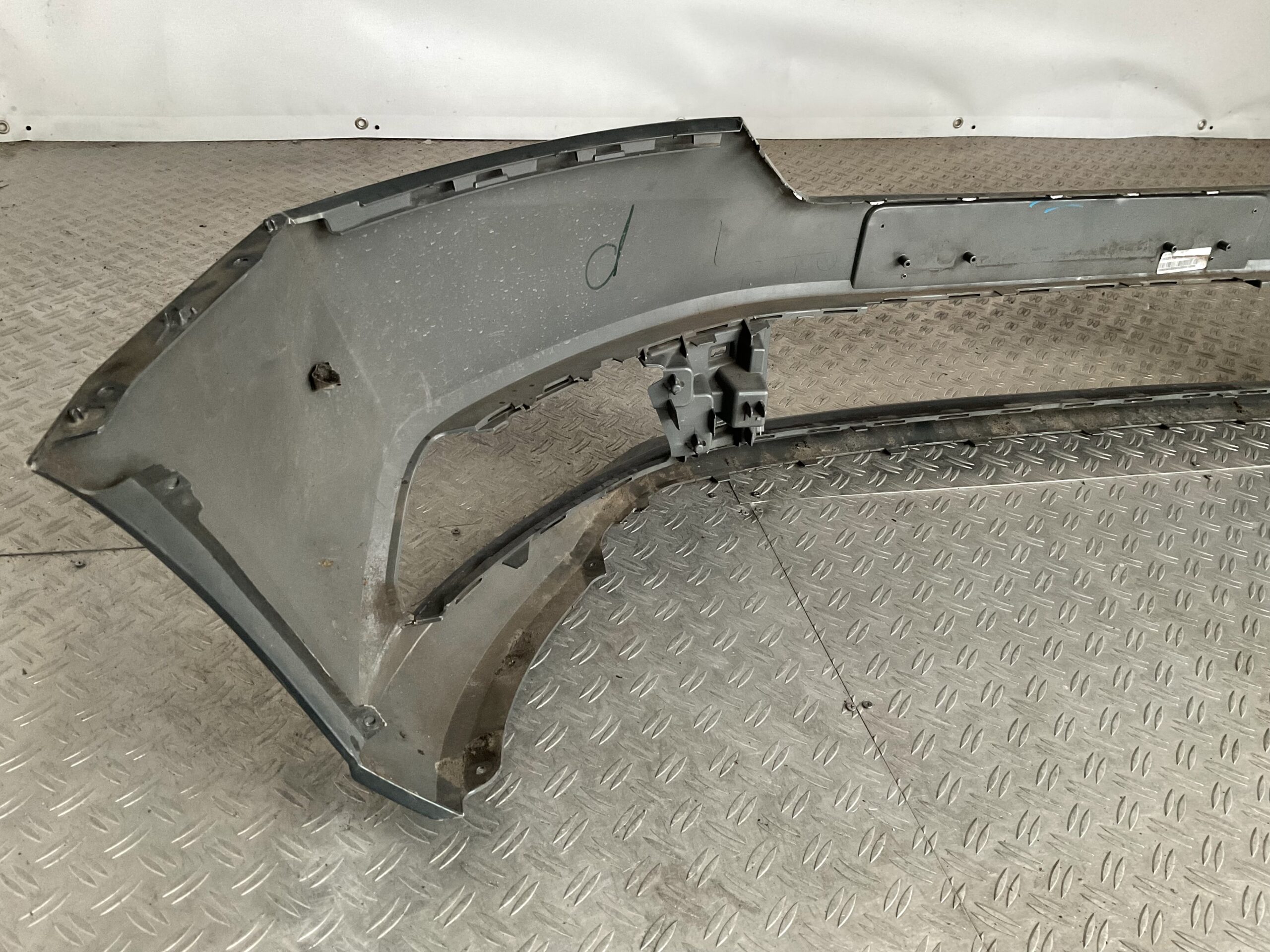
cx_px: 635
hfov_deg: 61.7
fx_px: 1064
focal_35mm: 29
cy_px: 476
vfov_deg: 48.2
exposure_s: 1/50
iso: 250
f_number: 1.8
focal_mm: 3
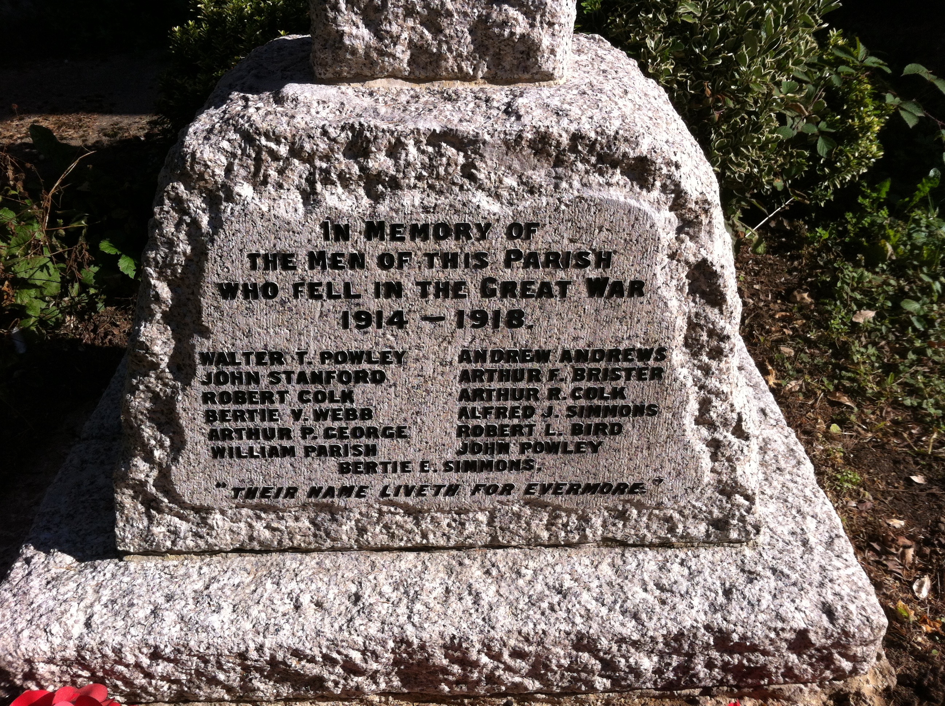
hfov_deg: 52.7
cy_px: 353
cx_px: 472
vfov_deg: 40.6
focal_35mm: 35
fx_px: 954
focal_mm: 3.85
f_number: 2.8
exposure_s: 1/1117
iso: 80
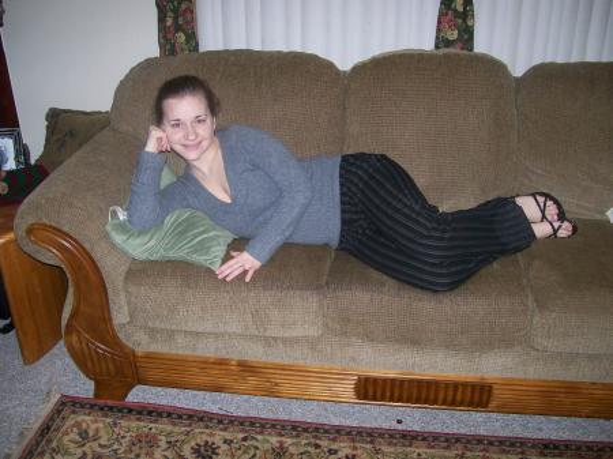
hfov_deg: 51.4
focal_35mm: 36
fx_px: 637
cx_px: 306
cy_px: 230
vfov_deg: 39.6
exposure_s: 1/64
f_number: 2.7
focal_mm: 6
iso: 140
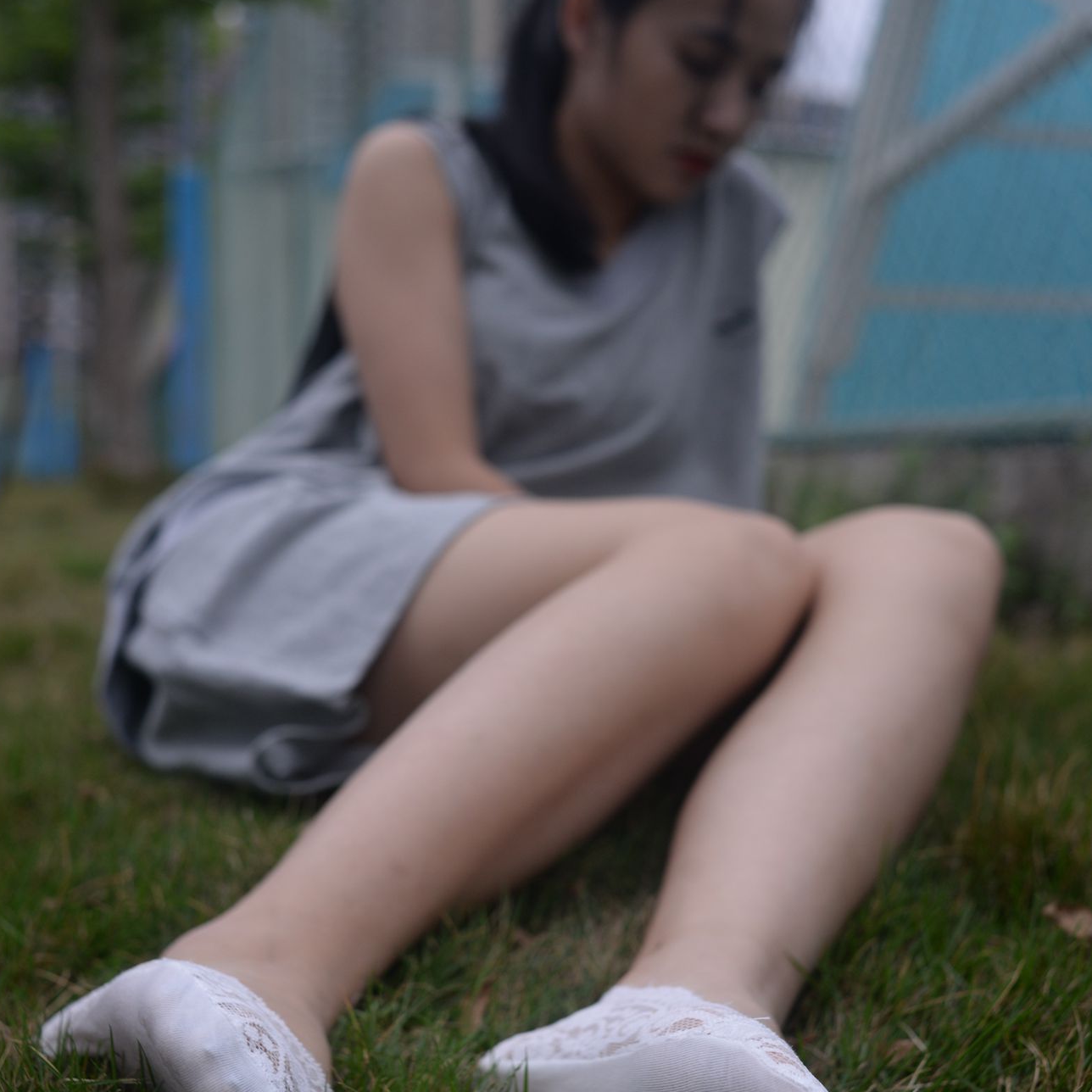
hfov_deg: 37.6
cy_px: 629
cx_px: 543
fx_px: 1606
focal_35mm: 45
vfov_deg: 37.5
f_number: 5
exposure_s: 1/1000
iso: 400
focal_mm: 35
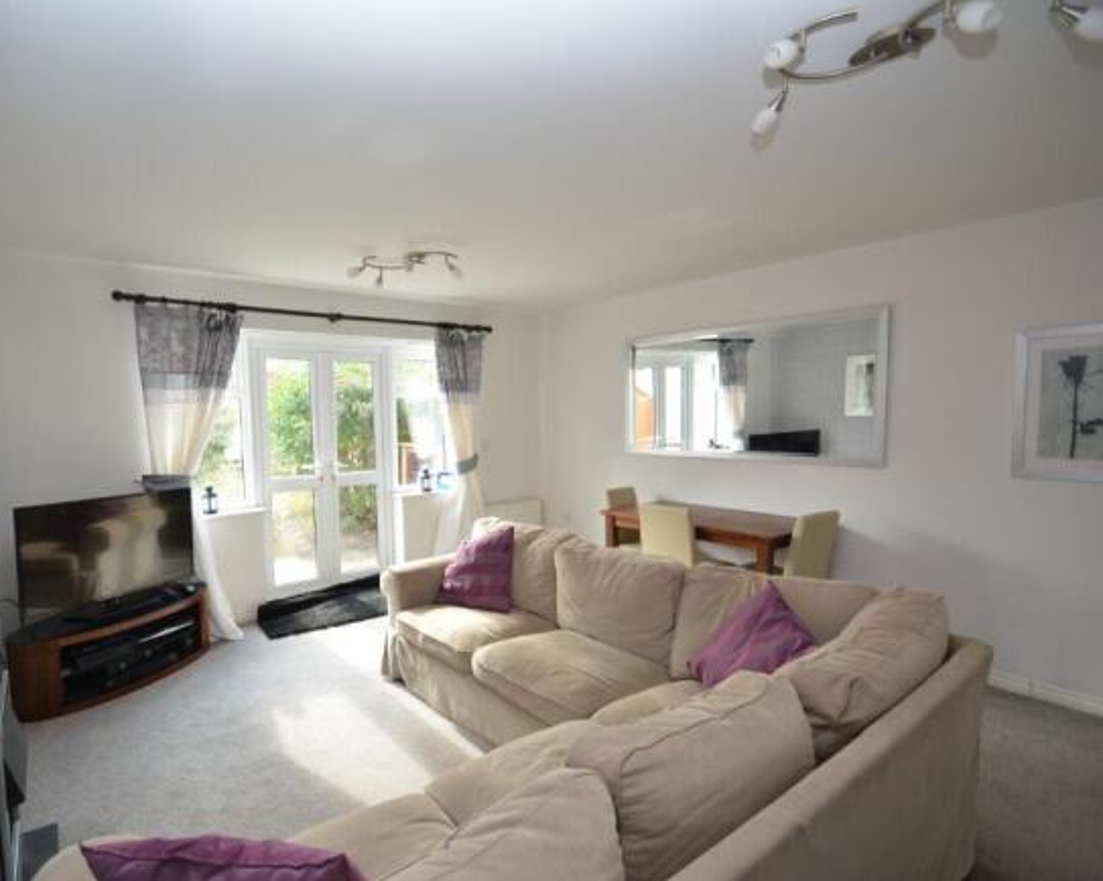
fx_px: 555
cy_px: 439
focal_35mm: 17
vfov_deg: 76.9
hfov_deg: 89.1
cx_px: 472
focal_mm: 10
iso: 280
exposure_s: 1/60
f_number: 4
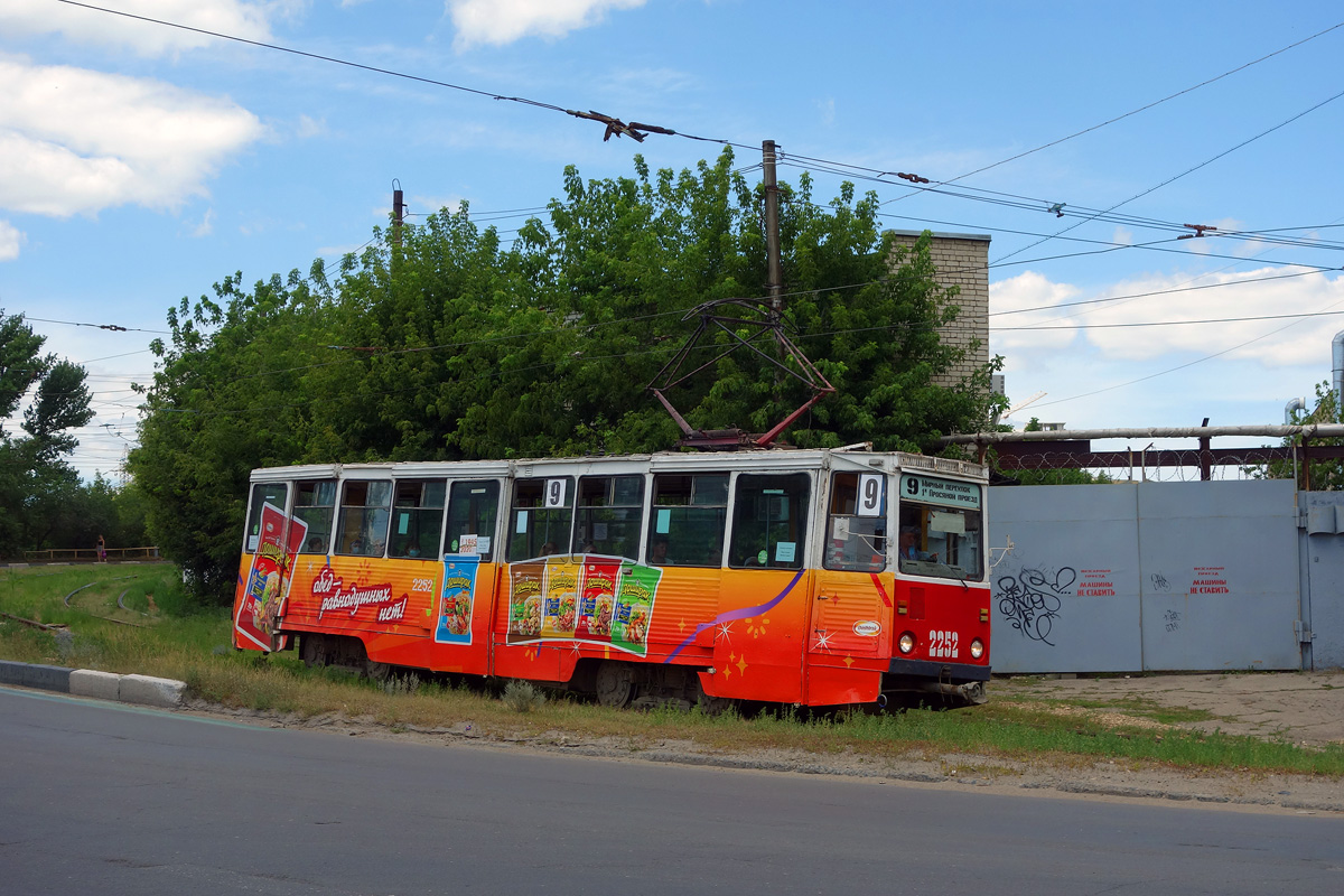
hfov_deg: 35.1
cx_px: 672
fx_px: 2128
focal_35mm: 57
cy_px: 448
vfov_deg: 23.8
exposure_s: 1/500
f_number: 5
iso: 125
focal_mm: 21.29
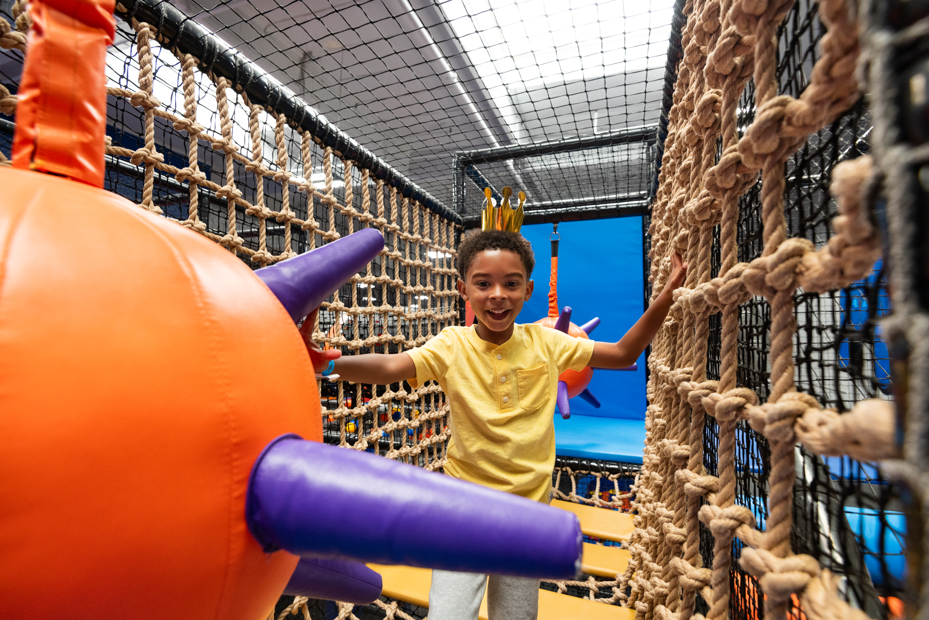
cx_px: 464
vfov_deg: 70.4
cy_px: 310
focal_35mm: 17
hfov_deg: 93.3
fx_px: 439
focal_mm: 17
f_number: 5
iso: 1000
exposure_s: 1/400
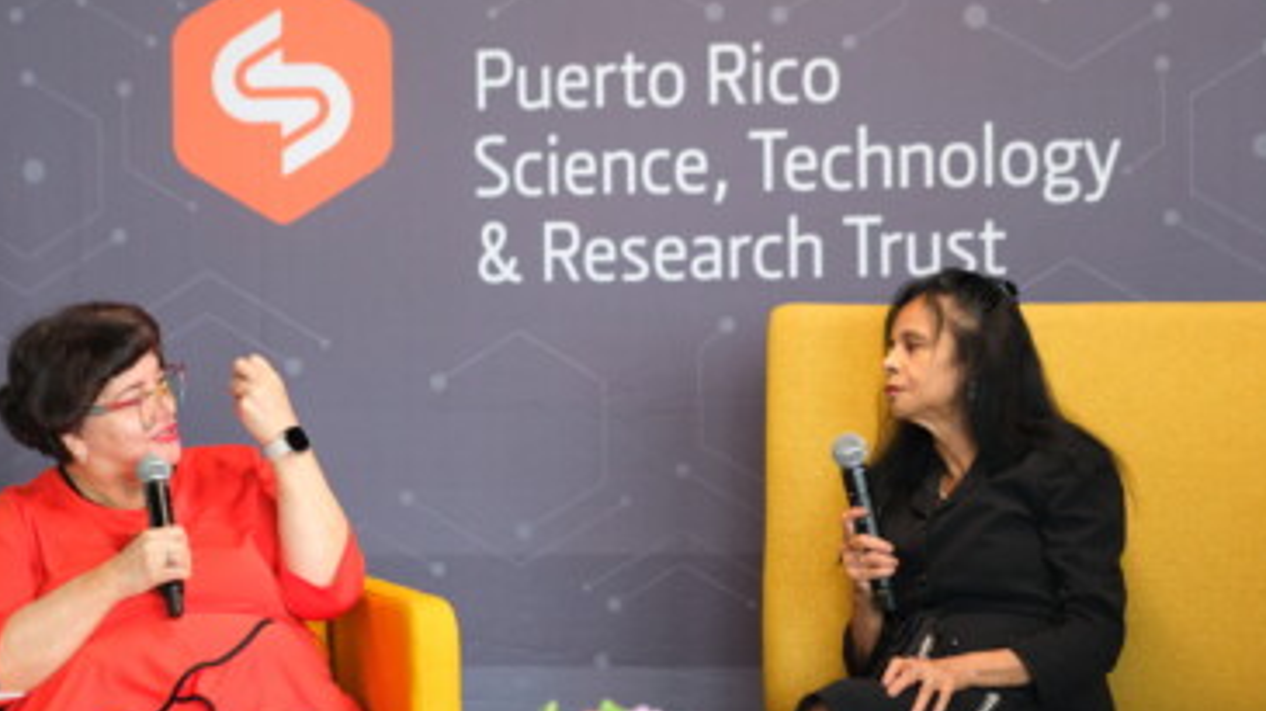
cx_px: 621
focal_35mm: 155
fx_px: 5201
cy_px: 442
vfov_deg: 7.8
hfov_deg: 13.9
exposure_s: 1/500
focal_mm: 90
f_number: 2
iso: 2000
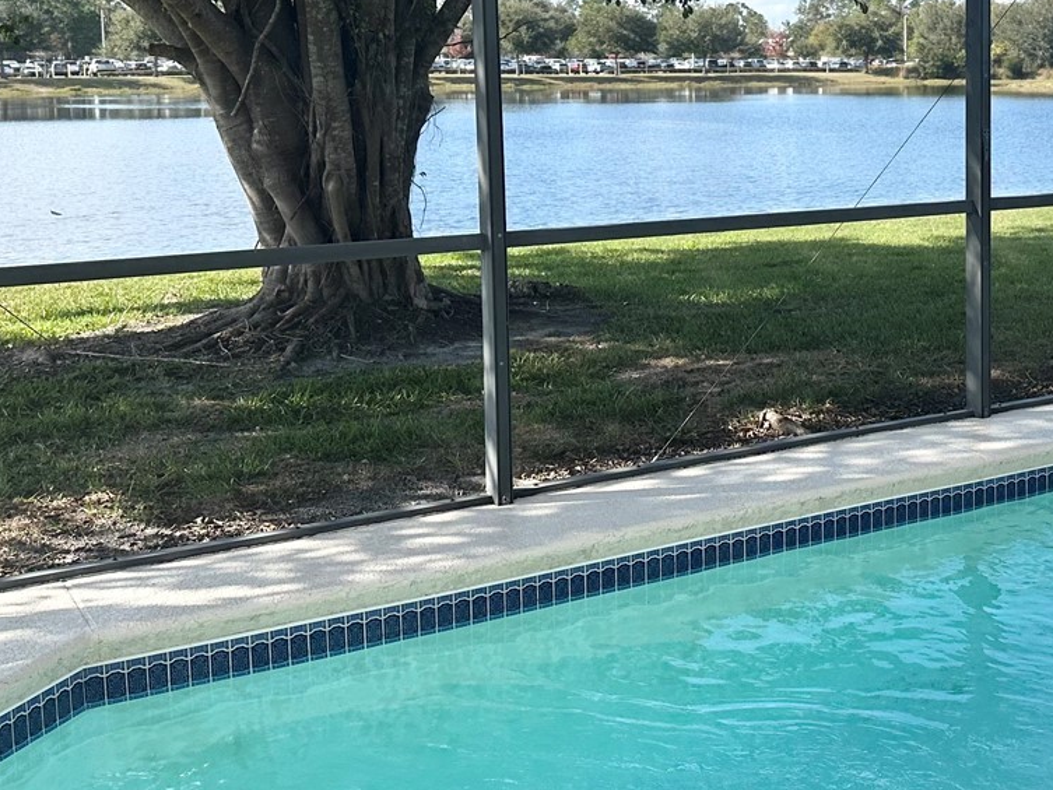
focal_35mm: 51
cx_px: 954
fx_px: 1552
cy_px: 231
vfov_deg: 28.3
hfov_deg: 35.2
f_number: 1.78
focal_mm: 6.86
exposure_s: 1/1779
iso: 80
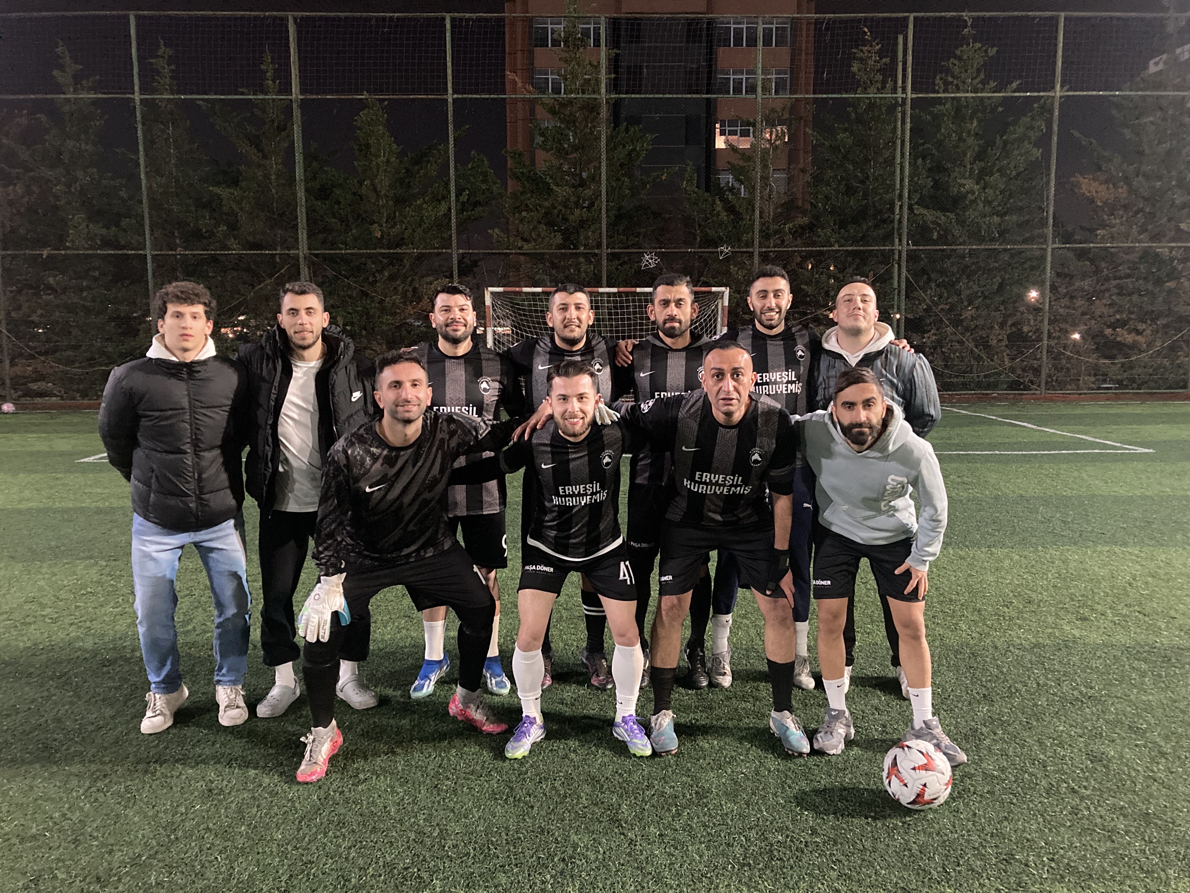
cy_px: 446
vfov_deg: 49.7
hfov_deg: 63.4
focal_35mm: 28
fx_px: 963
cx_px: 595
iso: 640
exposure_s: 1/25
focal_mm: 3.99
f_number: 1.8
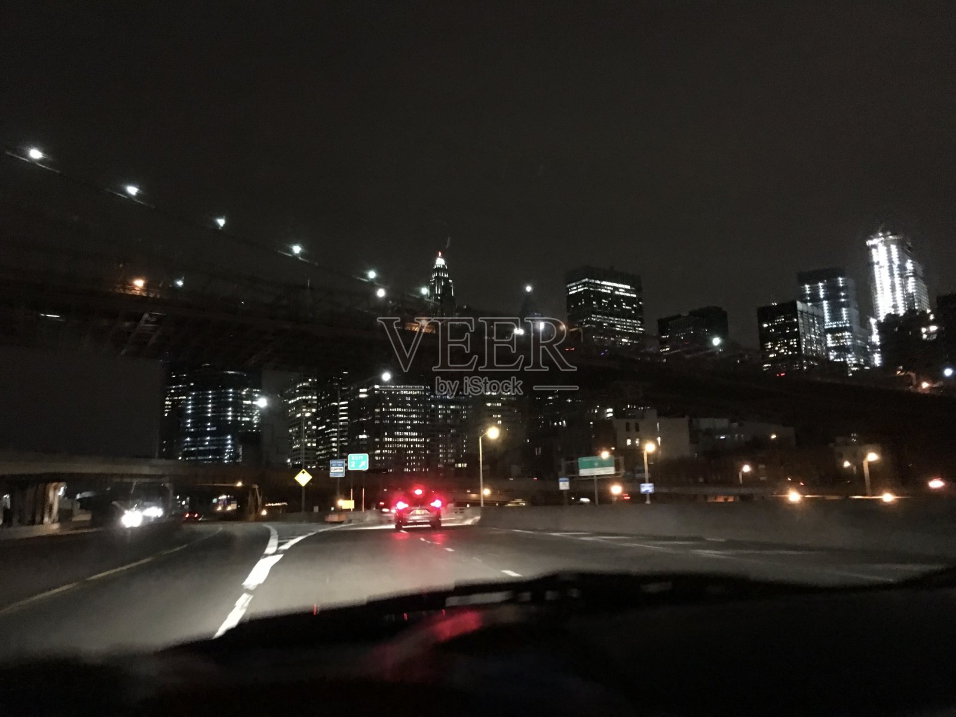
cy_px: 358
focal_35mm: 29
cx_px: 478
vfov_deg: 48.2
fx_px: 801
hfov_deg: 61.7
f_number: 2.2
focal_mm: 4.15
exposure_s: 1/4
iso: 320
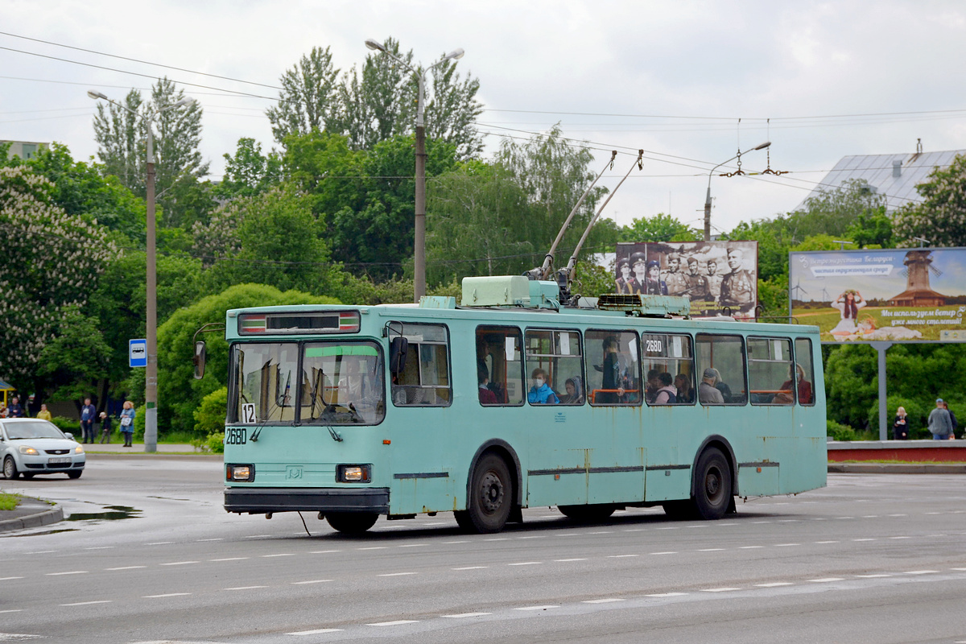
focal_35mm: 105
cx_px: 483
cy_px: 322
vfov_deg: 13.0
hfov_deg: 19.5
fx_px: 2817
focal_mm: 70
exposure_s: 1/400
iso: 100
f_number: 8
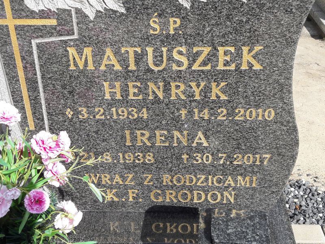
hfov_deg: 63.4
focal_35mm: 28
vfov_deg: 49.7
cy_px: 122
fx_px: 263
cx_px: 162
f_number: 1.9
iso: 40
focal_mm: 3.7
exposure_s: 1/990
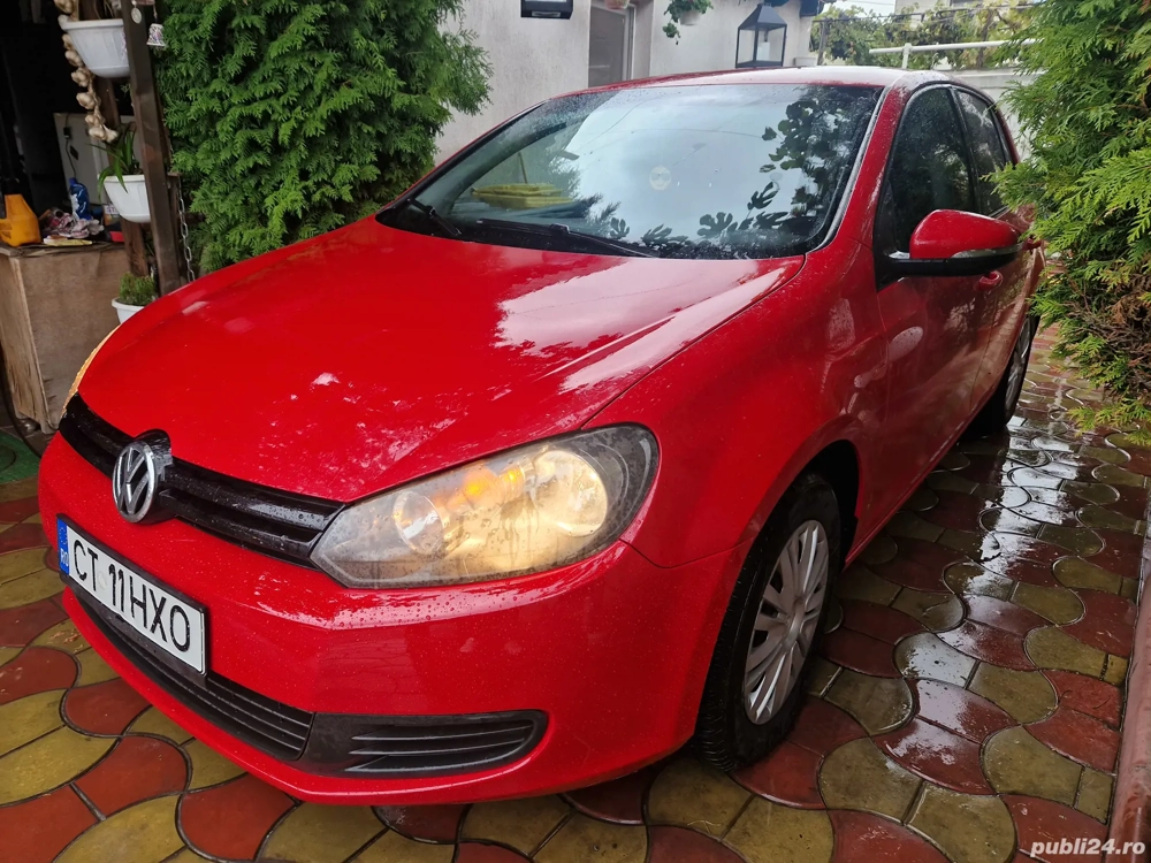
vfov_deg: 58.9
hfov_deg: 73.9
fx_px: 765
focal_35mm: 23
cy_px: 432
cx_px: 576
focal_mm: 5.4
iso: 200
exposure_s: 1/180
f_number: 1.8
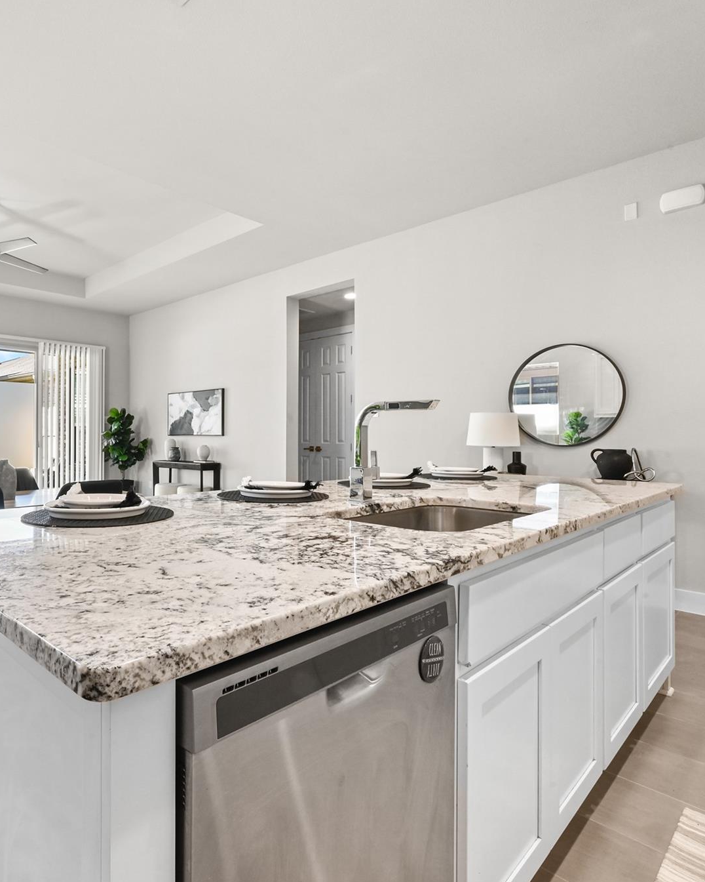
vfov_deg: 80.4
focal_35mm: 20
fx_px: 522
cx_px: 234
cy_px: 440
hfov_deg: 66.2
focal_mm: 14
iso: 400
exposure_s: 1/3
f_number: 16
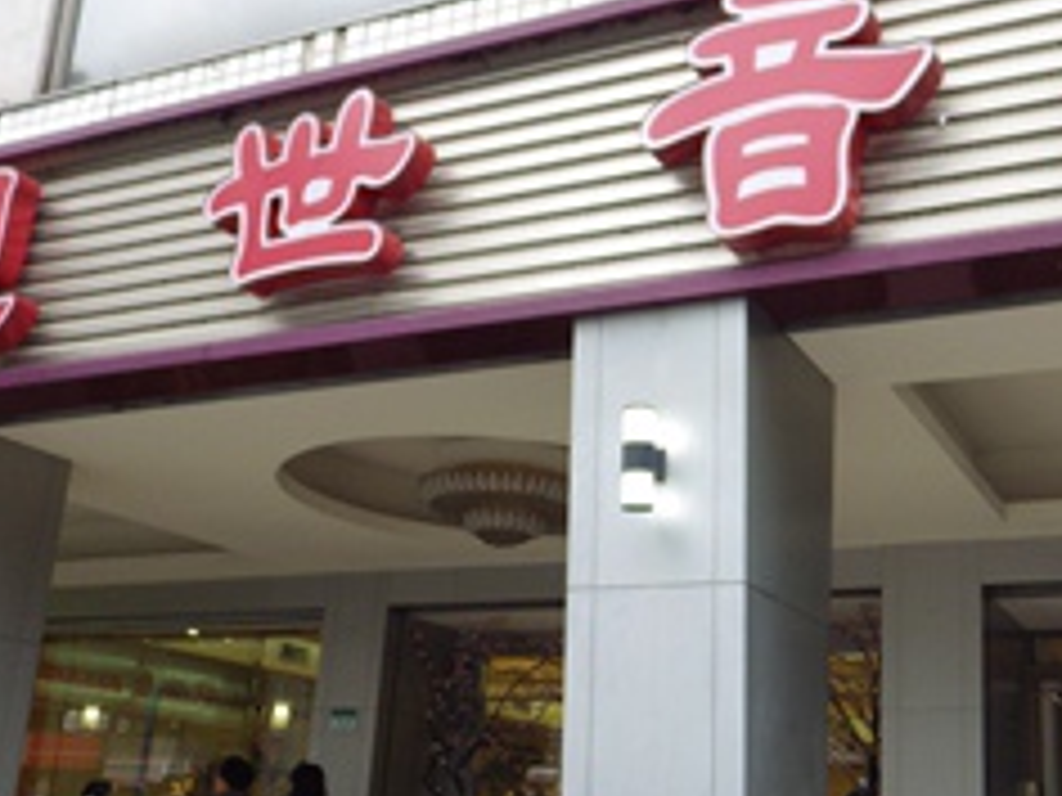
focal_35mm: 42
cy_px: 499
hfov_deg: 44.3
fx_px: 1289
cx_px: 680
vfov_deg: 34.2
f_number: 3.1
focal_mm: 4
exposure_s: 1/50
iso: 100
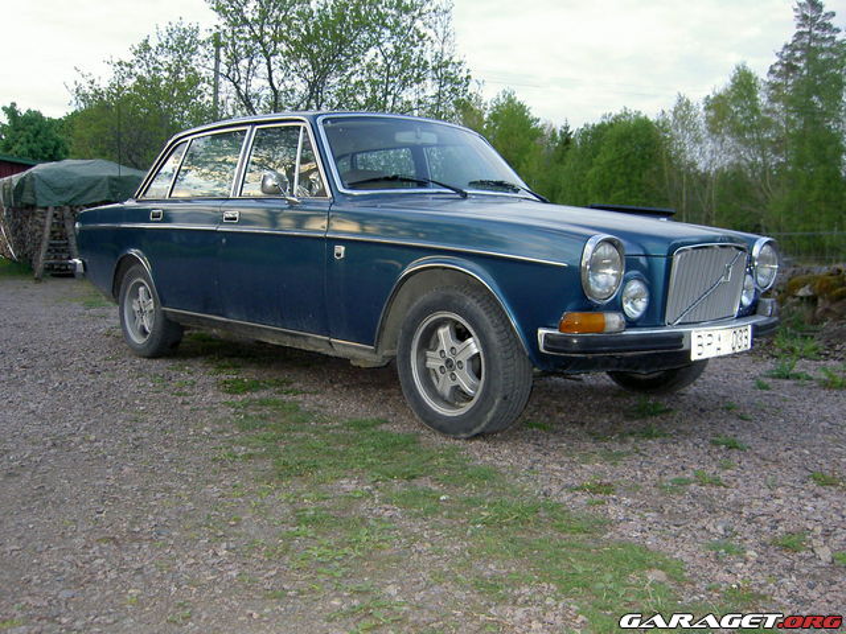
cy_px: 317
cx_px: 423
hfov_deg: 54.0
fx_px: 831
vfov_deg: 41.8
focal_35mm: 34
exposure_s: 1/60
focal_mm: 5.6
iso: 100
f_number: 2.8
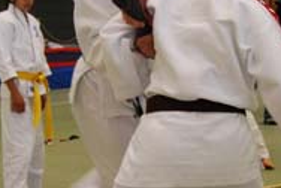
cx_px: 185
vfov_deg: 14.3
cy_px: 85
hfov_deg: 21.1
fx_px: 751
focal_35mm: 96
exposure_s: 1/40
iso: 200
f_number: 3.8
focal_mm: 20
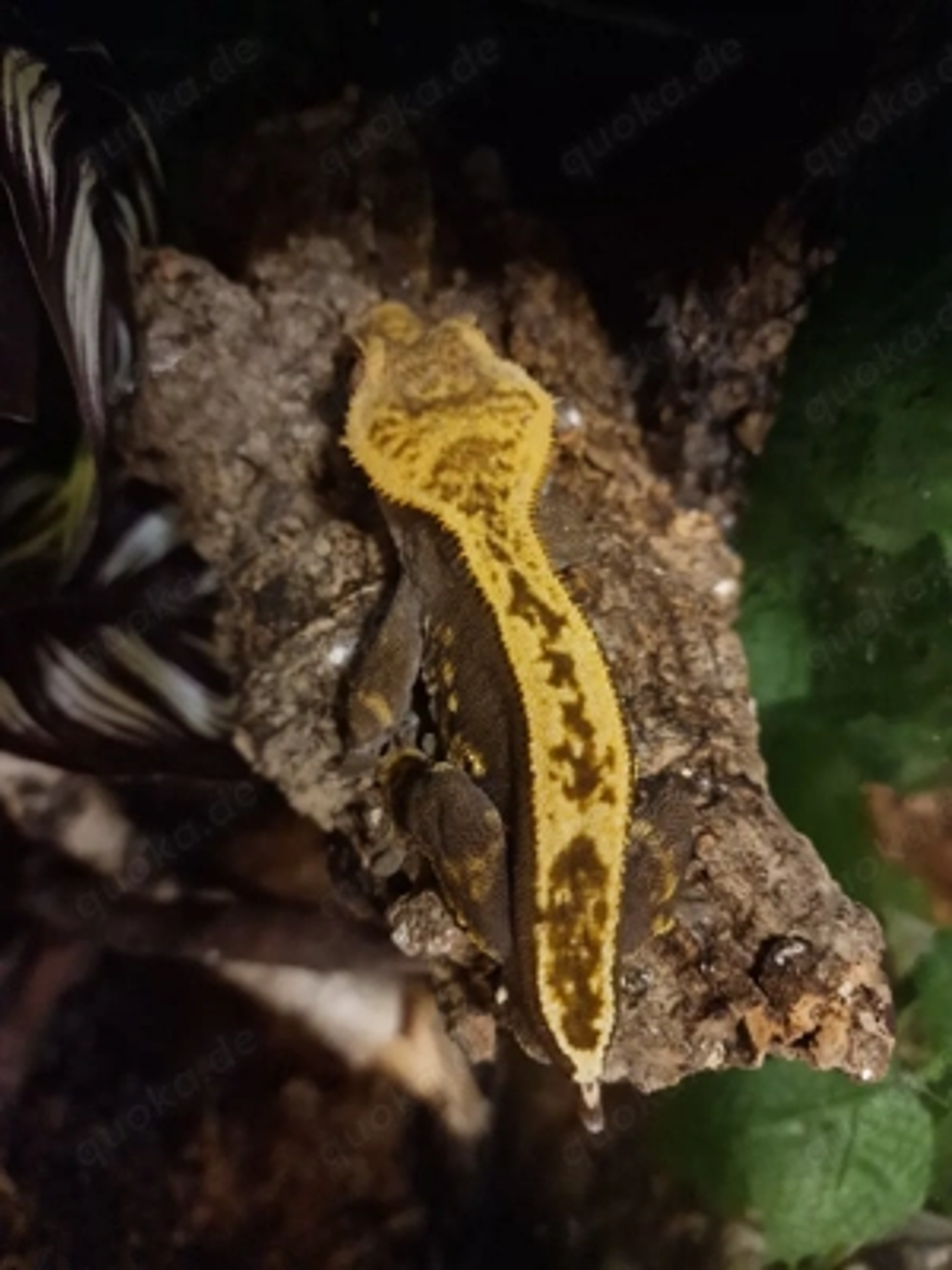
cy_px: 635
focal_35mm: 23
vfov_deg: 73.9
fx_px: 843
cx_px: 476
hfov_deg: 58.9
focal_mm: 6.4
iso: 1000
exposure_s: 1/25
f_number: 1.8
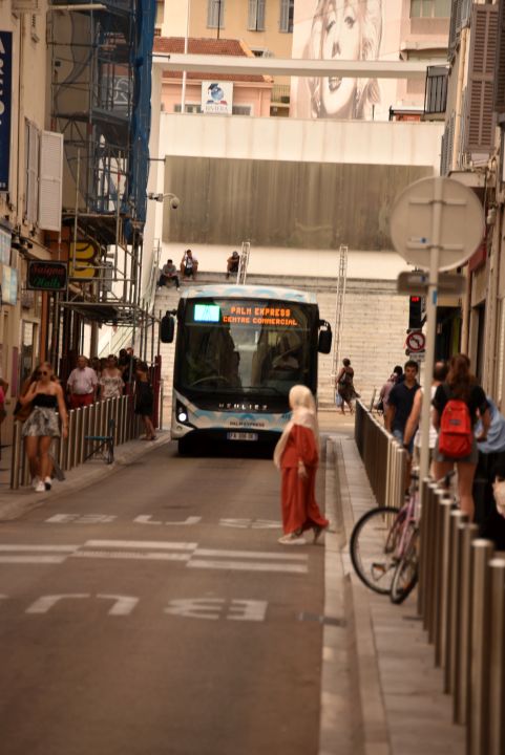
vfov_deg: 10.8
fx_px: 3992
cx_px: 252
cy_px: 378
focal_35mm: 190
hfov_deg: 7.2
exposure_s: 1/250
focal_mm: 190
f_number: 5.6
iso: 100
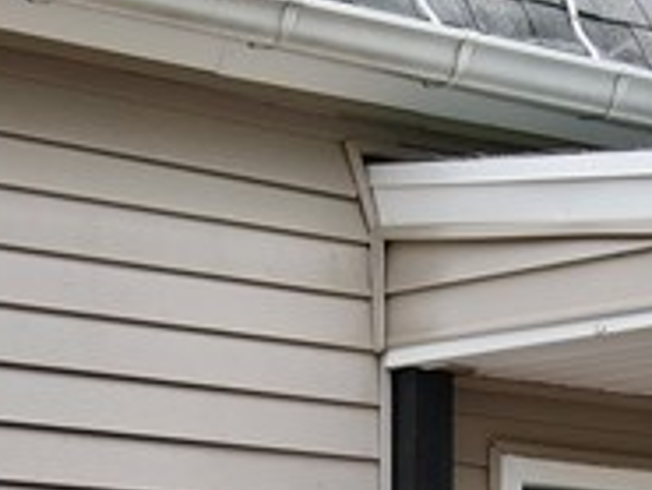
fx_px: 2507
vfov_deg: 10.3
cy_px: 966
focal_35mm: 133
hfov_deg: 14.8
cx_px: 458
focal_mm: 4.5
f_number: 2.8
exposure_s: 1/80
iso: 100
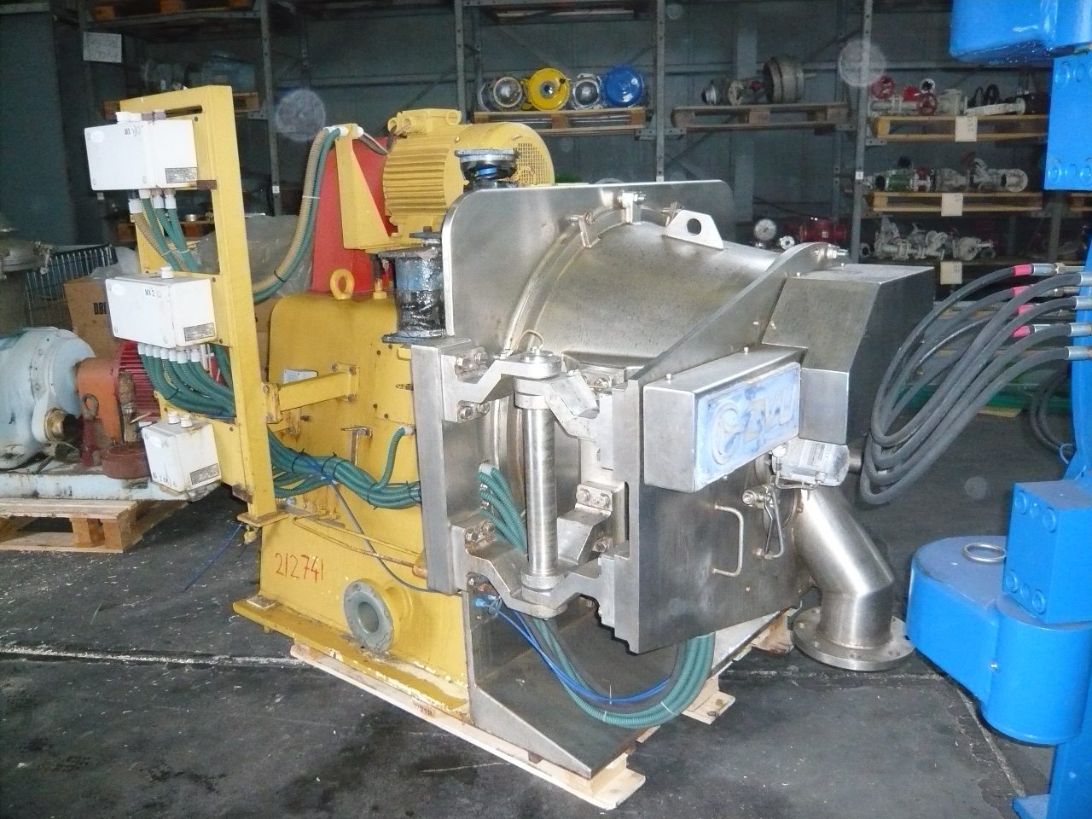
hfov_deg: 63.4
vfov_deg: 49.7
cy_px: 410
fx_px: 883
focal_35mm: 28
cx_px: 546
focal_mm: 4.6
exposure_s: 1/30
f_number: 2.8
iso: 640
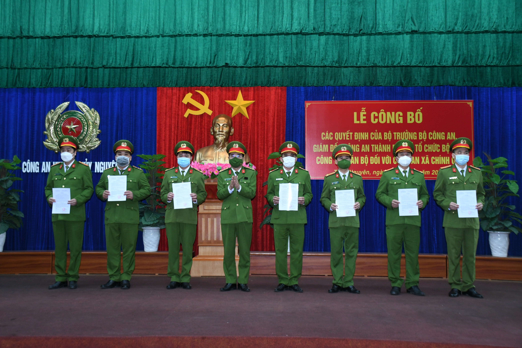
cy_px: 174
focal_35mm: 40
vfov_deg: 33.0
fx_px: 587
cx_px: 261
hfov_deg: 47.9
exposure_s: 1/200
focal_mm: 27
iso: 1600
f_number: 4.5
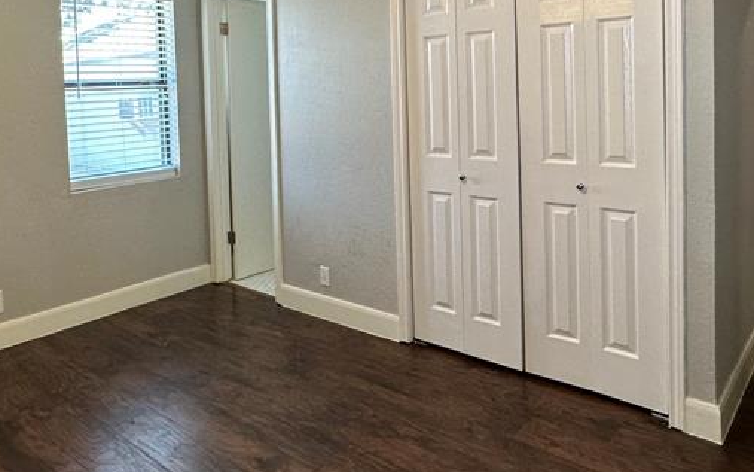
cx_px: 326
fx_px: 617
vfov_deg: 40.5
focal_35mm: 30
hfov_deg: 62.6
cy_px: 110
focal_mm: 2.22
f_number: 2.2
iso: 160
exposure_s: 1/120
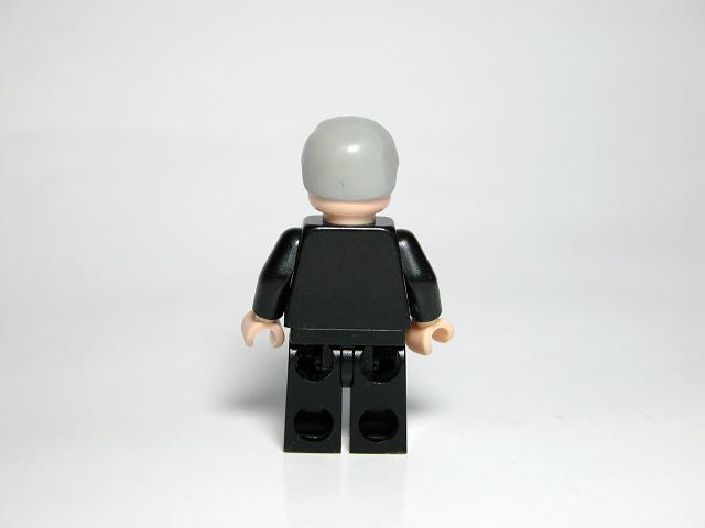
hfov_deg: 17.0
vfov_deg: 12.8
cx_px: 352
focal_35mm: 116
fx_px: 2362
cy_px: 264
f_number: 3.7
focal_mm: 29.5
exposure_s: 1/101
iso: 100
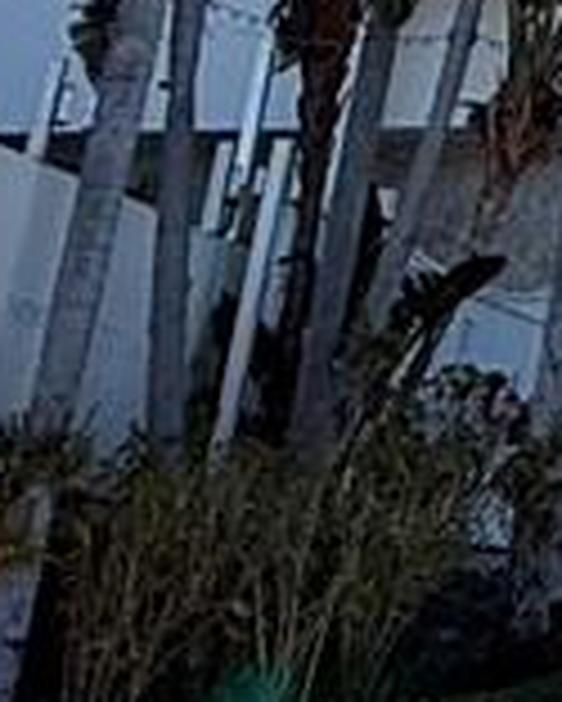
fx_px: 2908
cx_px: 1807
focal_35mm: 140
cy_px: -860
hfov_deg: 8.7
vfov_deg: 11.8
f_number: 2.2
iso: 50
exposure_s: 1/1901
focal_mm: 2.22
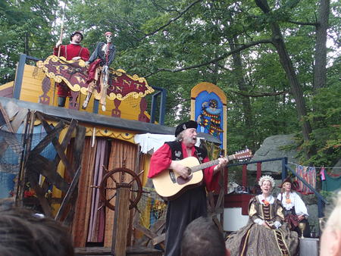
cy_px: 128
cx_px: 170
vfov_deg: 44.2
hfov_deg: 56.8
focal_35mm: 32
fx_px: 315
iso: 200
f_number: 2.4
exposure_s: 1/50
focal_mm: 5.9
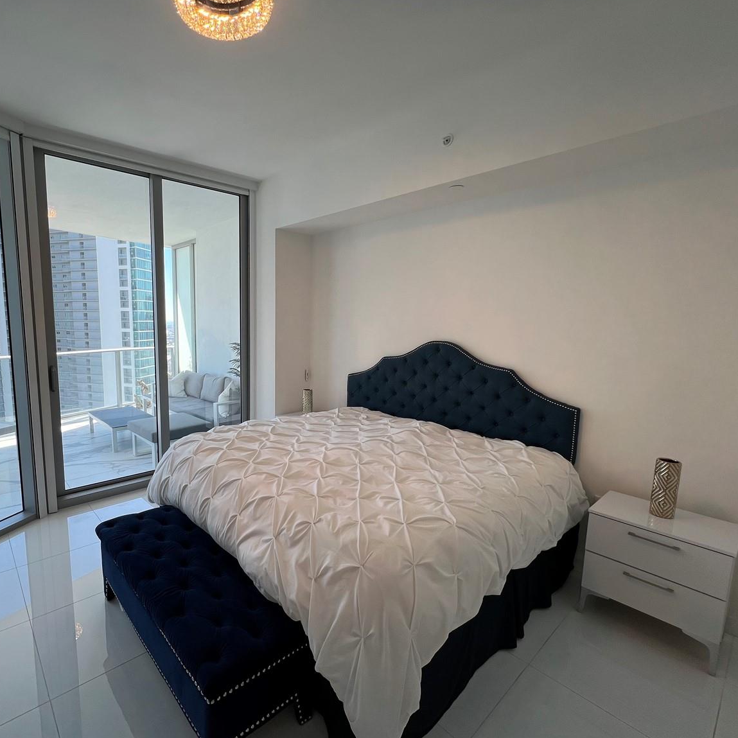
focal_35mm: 16
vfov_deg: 87.4
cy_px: 376
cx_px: 288
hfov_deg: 86.1
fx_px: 386
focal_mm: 1.57
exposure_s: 1/120
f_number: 1.8
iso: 32
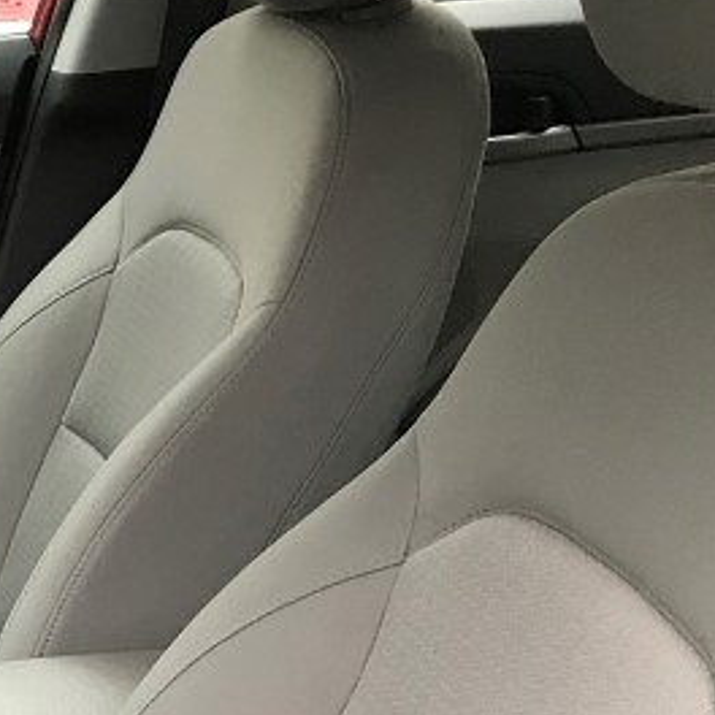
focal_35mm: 96
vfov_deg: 17.4
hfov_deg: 15.8
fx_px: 2243
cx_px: -517
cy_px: 804
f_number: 1.8
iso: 32
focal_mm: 3.99
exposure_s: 1/30
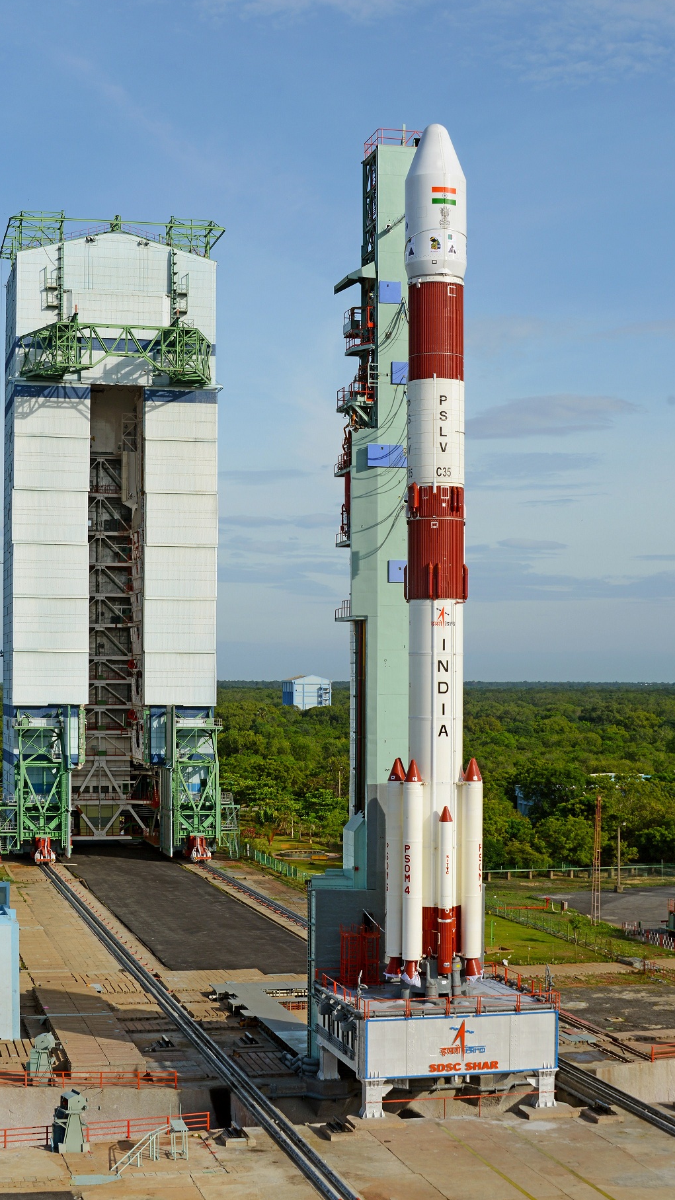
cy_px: 598
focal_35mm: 51
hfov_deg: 23.5
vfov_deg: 40.6
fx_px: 1623
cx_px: 306
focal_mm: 48
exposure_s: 1/250
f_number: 10
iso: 100
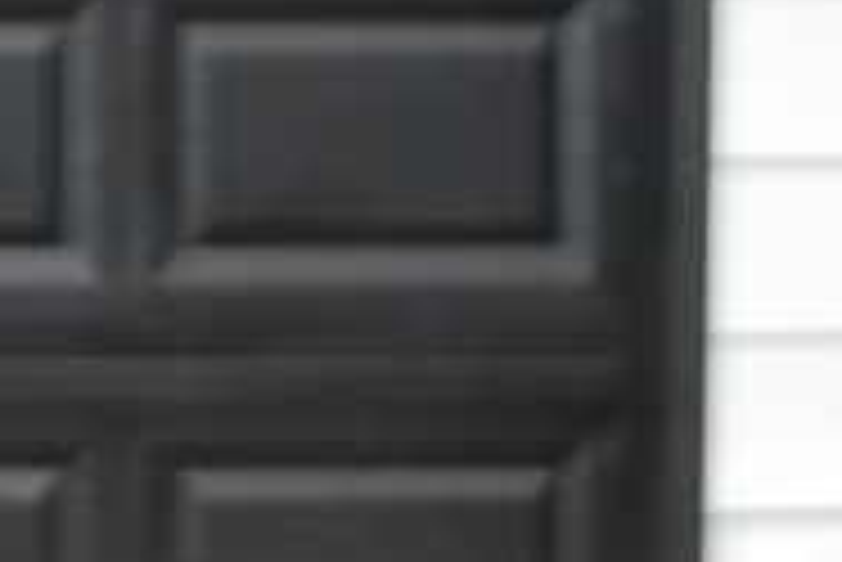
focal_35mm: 246
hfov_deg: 8.2
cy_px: -429
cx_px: -473
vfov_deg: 5.5
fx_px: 5758
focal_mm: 30
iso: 100
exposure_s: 1/125
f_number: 4.5
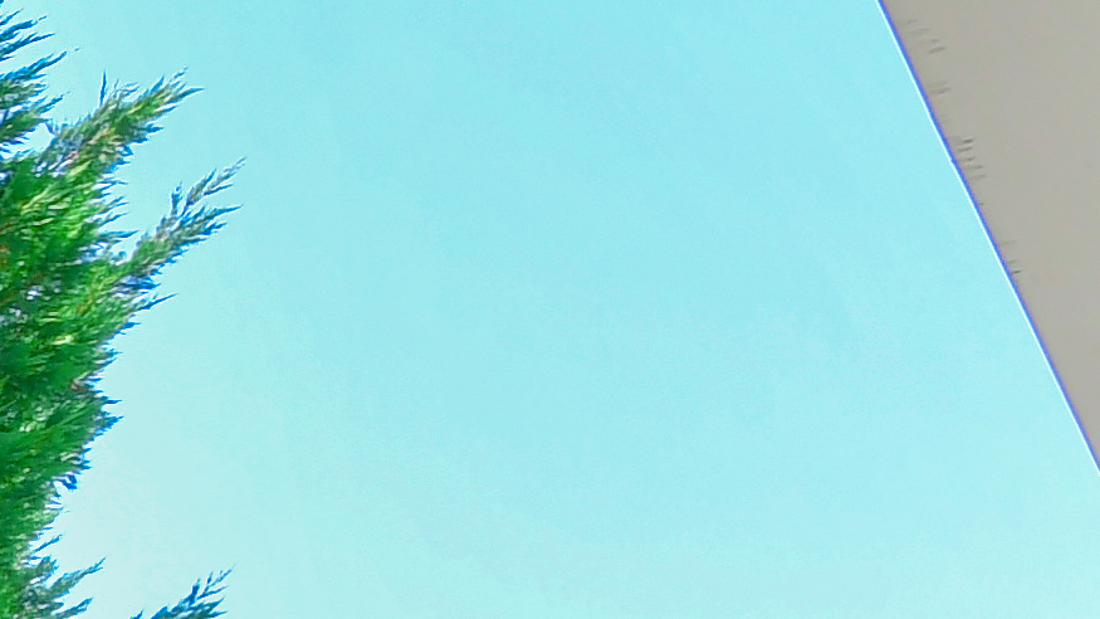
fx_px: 2916
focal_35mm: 100
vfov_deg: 10.9
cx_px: -1683
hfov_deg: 13.7
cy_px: 1269
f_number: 8
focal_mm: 10
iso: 100
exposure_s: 1/60
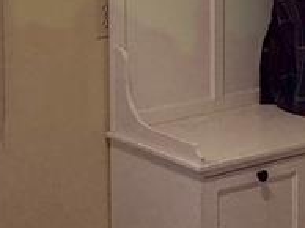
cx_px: 101
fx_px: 1118
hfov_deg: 15.5
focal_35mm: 127
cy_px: -58
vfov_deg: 11.4
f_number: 1.78
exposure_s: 1/120
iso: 320
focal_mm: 6.76
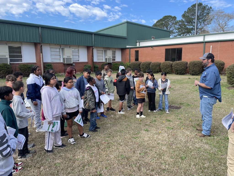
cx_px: 117
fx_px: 176
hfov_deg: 67.3
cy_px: 88
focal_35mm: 26
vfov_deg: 53.1
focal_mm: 4.2
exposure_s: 1/1182
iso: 32
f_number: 1.6
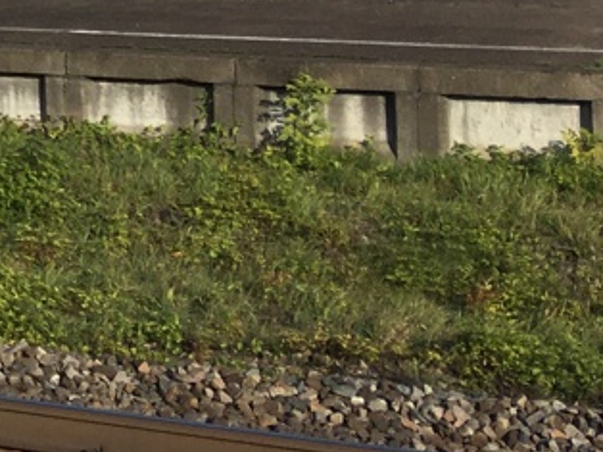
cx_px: -720
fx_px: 2315
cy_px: -237
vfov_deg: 10.7
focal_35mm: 133
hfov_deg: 12.5
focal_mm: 4.15
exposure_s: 1/1304
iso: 25
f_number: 2.2
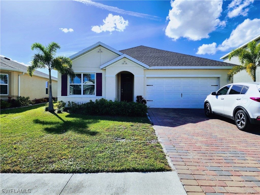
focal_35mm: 23
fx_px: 173
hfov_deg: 73.9
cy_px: 98
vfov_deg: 58.9
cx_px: 130
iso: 12
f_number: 1.8
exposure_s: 1/1199
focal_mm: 6.4
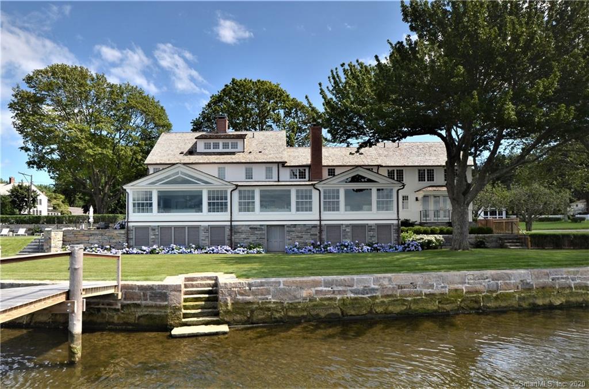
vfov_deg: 77.0
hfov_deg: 100.5
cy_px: 194
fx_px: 245
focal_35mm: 15
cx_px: 294
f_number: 8
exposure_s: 1/250
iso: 125
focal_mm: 10
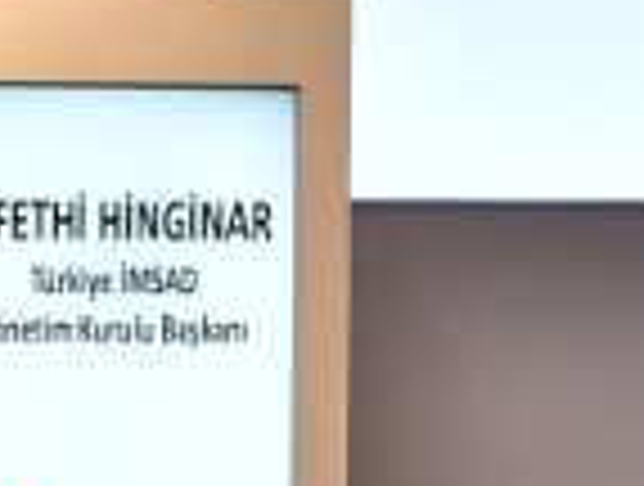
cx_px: 601
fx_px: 11247
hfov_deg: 3.3
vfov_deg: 2.5
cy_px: -99
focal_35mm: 603
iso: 1600
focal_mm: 125
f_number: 3.5
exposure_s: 1/160
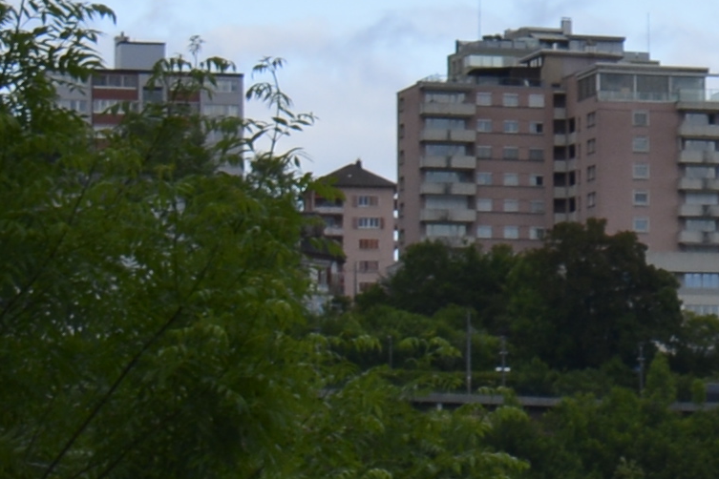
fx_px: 5732
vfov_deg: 4.8
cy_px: 544
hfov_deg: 6.4
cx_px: 2404
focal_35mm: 287
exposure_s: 1/250
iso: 140
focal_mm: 24
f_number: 8
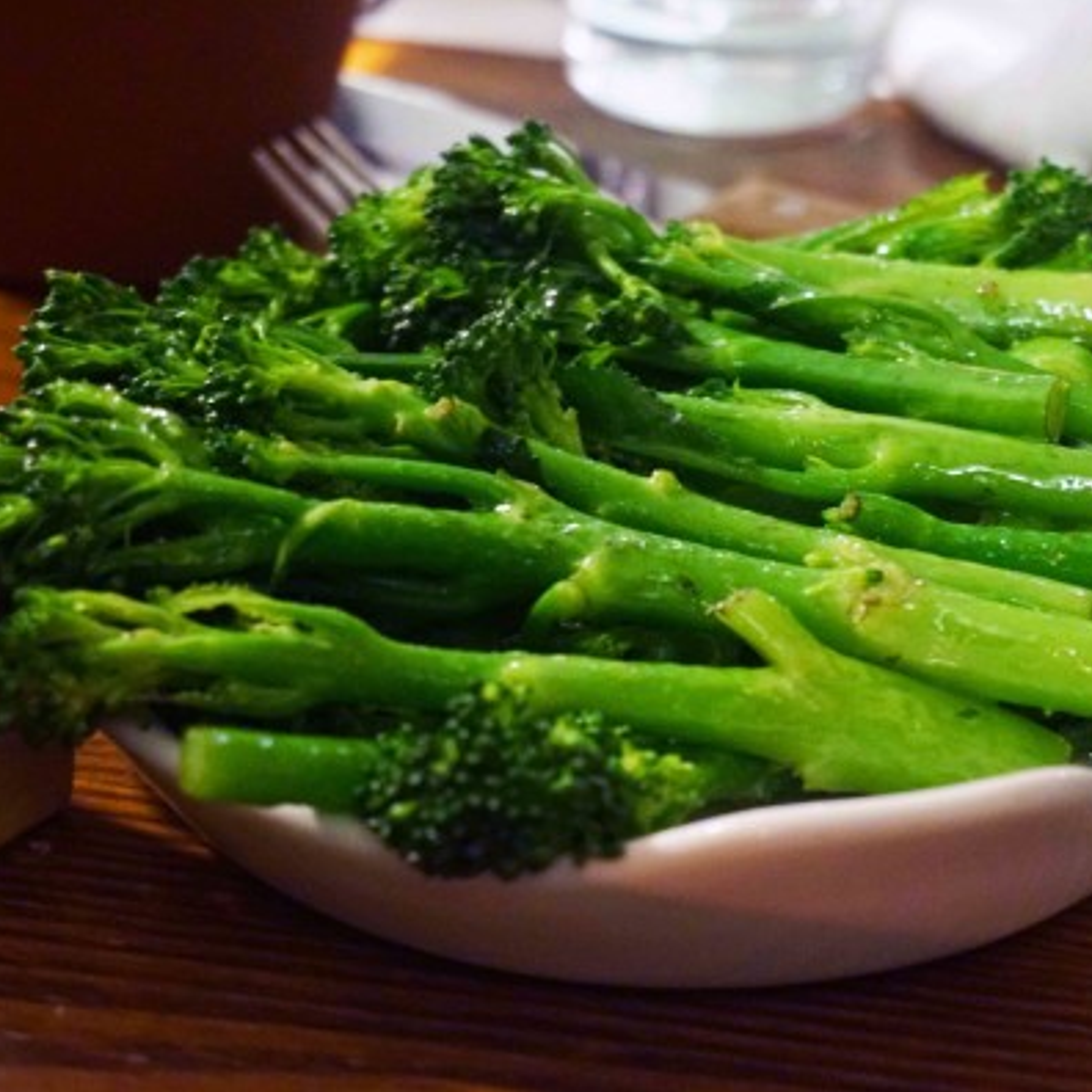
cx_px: 634
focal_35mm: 95
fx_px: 3378
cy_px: 545
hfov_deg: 18.4
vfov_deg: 18.4
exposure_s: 1/3
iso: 3200
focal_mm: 49
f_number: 5.6
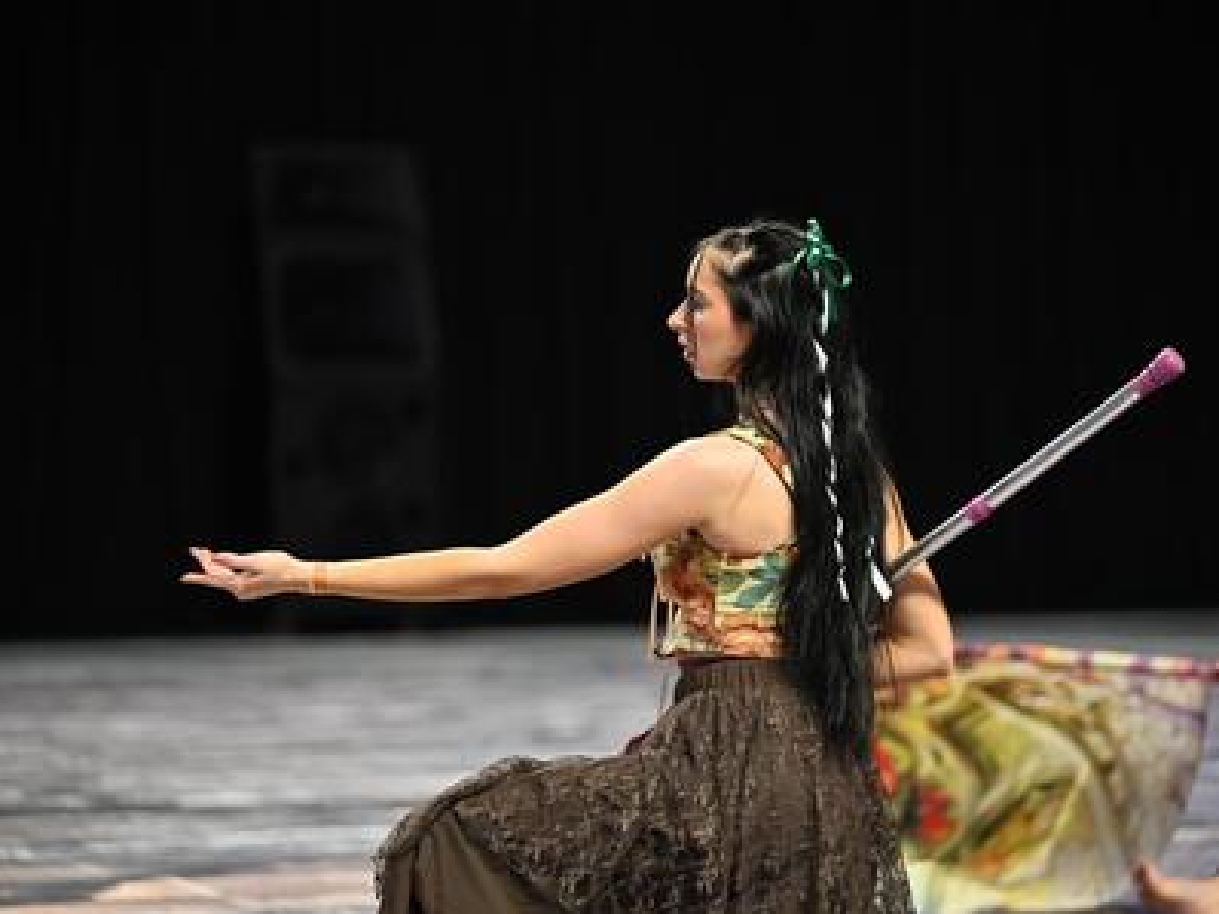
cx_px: 663
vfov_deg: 9.0
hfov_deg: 12.1
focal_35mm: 164
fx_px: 5774
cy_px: 459
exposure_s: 1/1000
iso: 1600
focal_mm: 150
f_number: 2.8
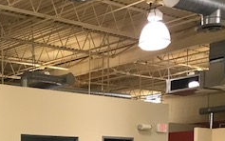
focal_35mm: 80
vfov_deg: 14.9
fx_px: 490
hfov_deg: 24.4
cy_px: 227
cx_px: -10
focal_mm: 3.99
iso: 40
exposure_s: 1/15
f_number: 1.8
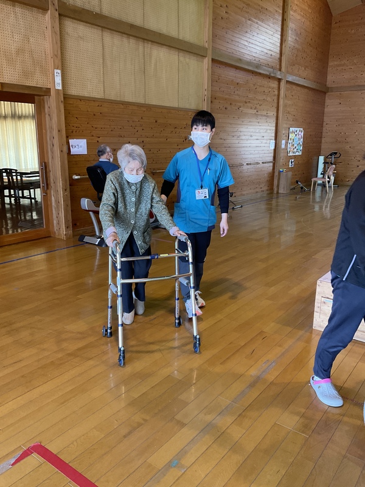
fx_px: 408
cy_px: 244
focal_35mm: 29
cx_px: 182
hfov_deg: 48.2
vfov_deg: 61.7
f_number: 1.8
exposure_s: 1/60
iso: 50
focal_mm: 3
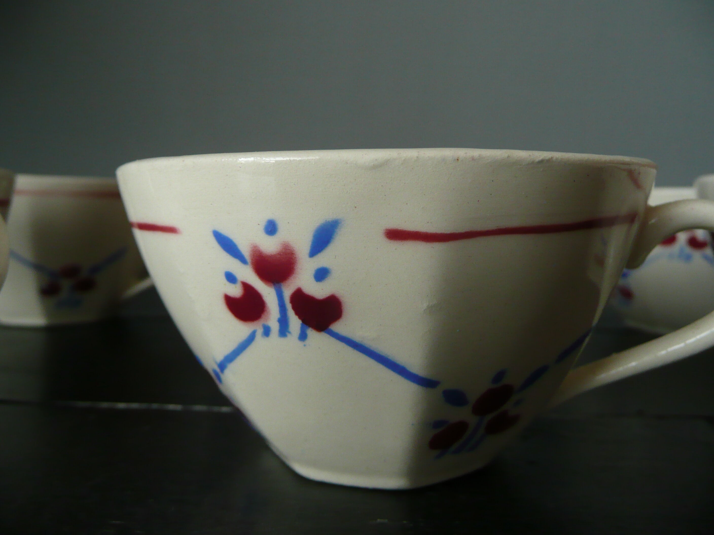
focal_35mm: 28
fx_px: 578
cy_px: 268
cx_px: 357
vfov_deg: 49.7
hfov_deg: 63.4
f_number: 3.3
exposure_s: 1/8
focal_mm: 4.6
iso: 200
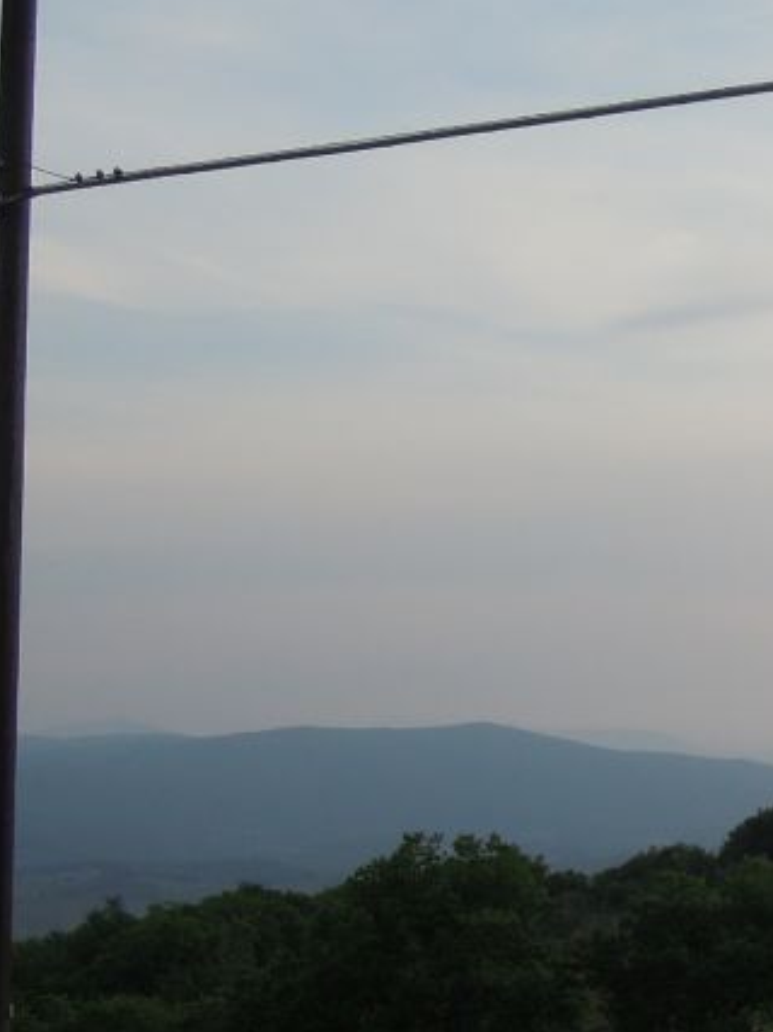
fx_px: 2860
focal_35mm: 96
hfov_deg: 14.6
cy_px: 691
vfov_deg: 20.4
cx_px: 1073
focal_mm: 7.2
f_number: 3.3
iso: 160
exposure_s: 1/1000
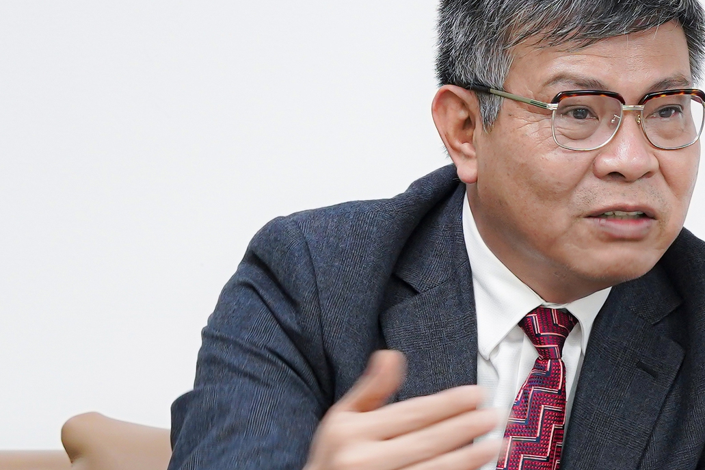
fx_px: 4425
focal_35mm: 226
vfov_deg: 6.1
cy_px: 459
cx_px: 771
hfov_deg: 9.0
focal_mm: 61
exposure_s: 1/50
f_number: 4.5
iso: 800
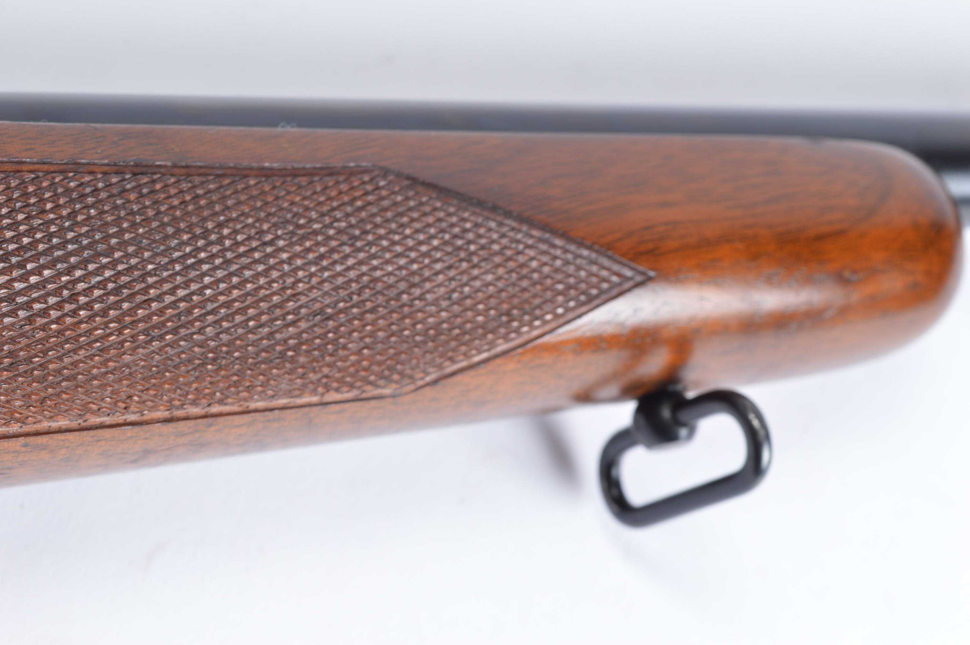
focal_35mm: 82
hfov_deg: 24.6
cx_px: 485
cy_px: 322
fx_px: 2221
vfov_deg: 16.5
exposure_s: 1/125
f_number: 13
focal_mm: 55
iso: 100
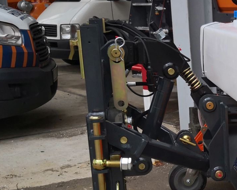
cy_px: 169
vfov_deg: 20.6
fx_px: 512
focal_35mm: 73
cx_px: 315
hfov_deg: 22.9
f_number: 1.6
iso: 50
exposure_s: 1/996
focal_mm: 3.95
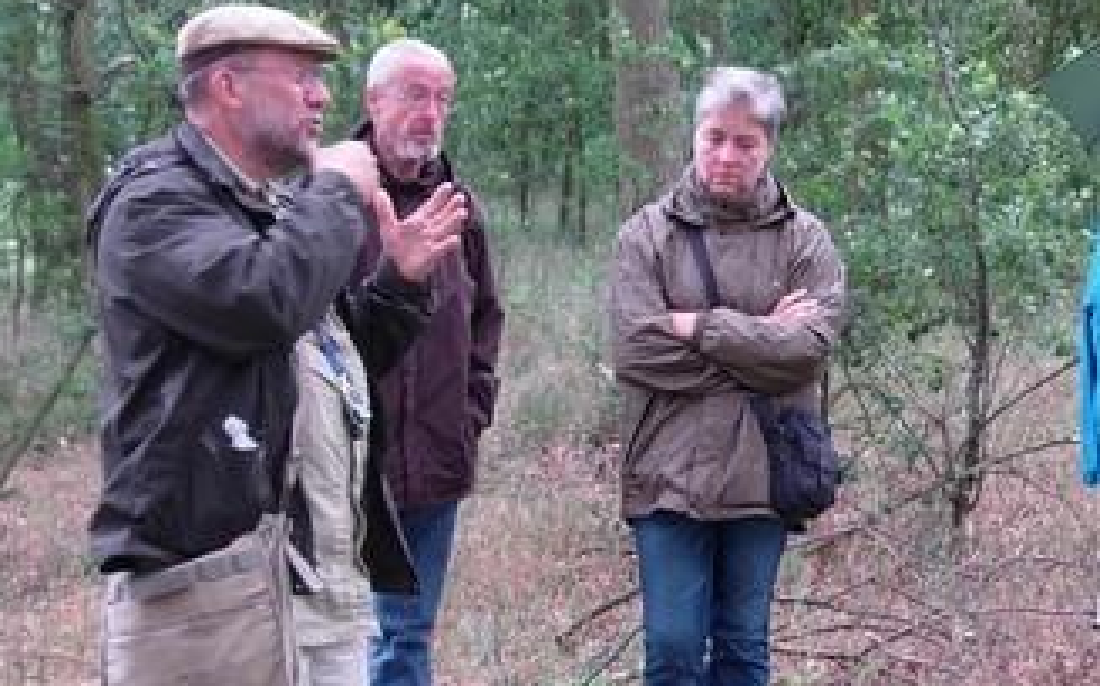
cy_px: 558
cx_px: 767
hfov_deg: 27.6
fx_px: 2217
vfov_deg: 17.4
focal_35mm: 74
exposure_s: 1/76.1
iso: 64
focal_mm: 7.8
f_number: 2.8
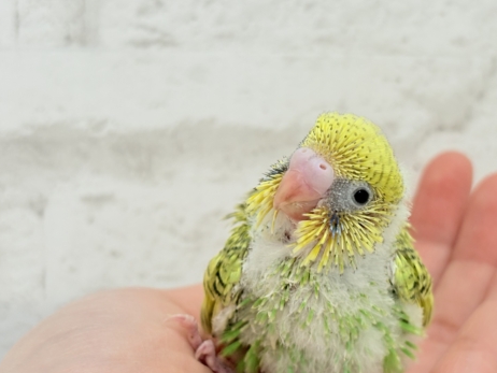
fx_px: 1034
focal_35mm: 72
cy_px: 215
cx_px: 309
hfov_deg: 26.9
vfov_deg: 20.4
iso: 100
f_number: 1.6
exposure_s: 1/100
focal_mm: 5.96
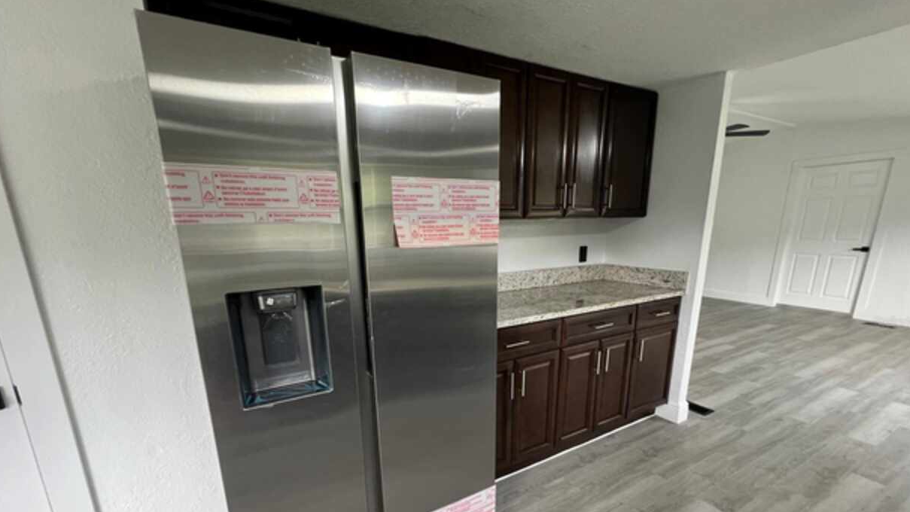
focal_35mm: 15
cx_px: 449
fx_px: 362
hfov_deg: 103.0
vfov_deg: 69.4
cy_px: 322
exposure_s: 1/60
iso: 250
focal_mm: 1.57
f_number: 1.8
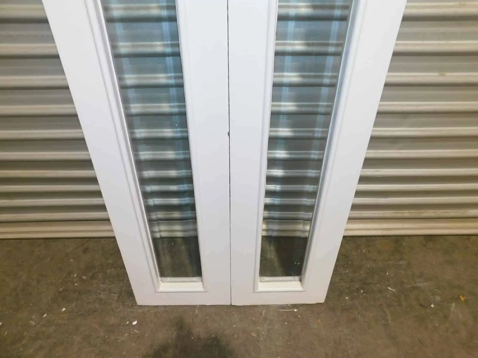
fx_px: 318
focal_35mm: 23
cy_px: 179
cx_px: 239
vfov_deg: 58.9
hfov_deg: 73.9
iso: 125
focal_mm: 4
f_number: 3
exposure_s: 1/40
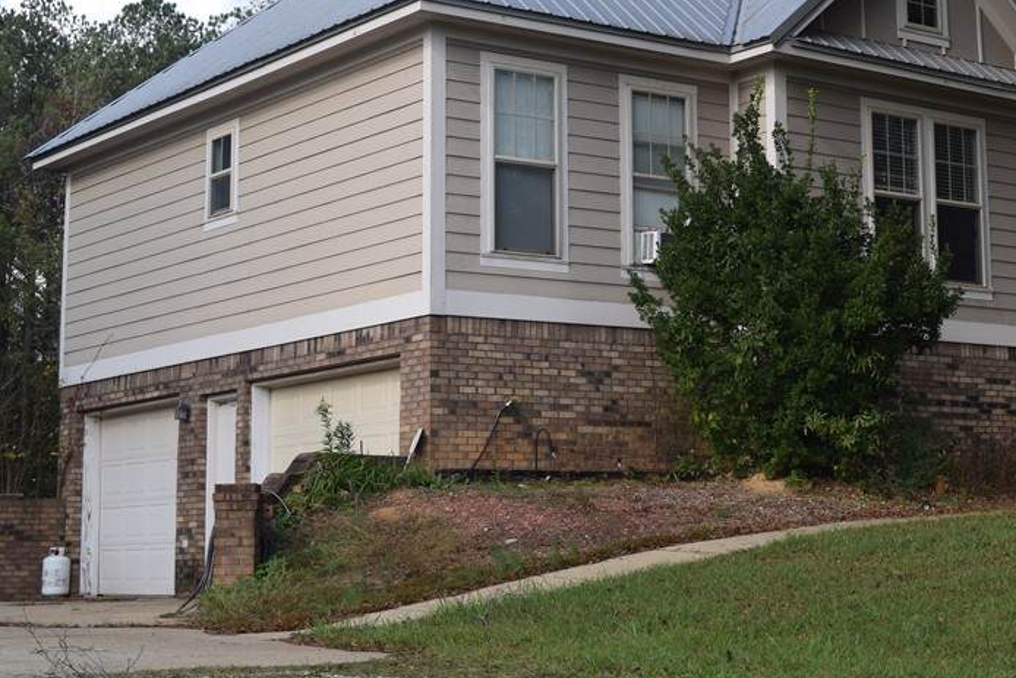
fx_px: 2054
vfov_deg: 18.6
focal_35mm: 73
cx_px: 772
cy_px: 180
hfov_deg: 27.4
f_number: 8
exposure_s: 1/200
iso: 100
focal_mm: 31
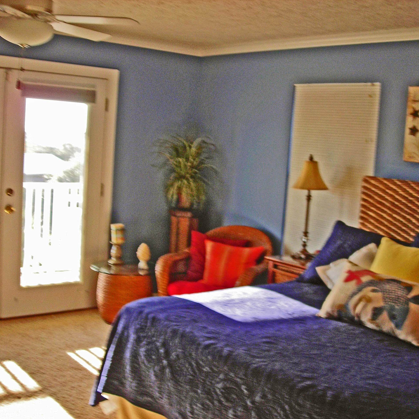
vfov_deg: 37.6
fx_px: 616
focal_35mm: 45
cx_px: 248
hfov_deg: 37.4
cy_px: 209
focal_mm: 6.3
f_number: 3.2
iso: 50
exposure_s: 1/40.7
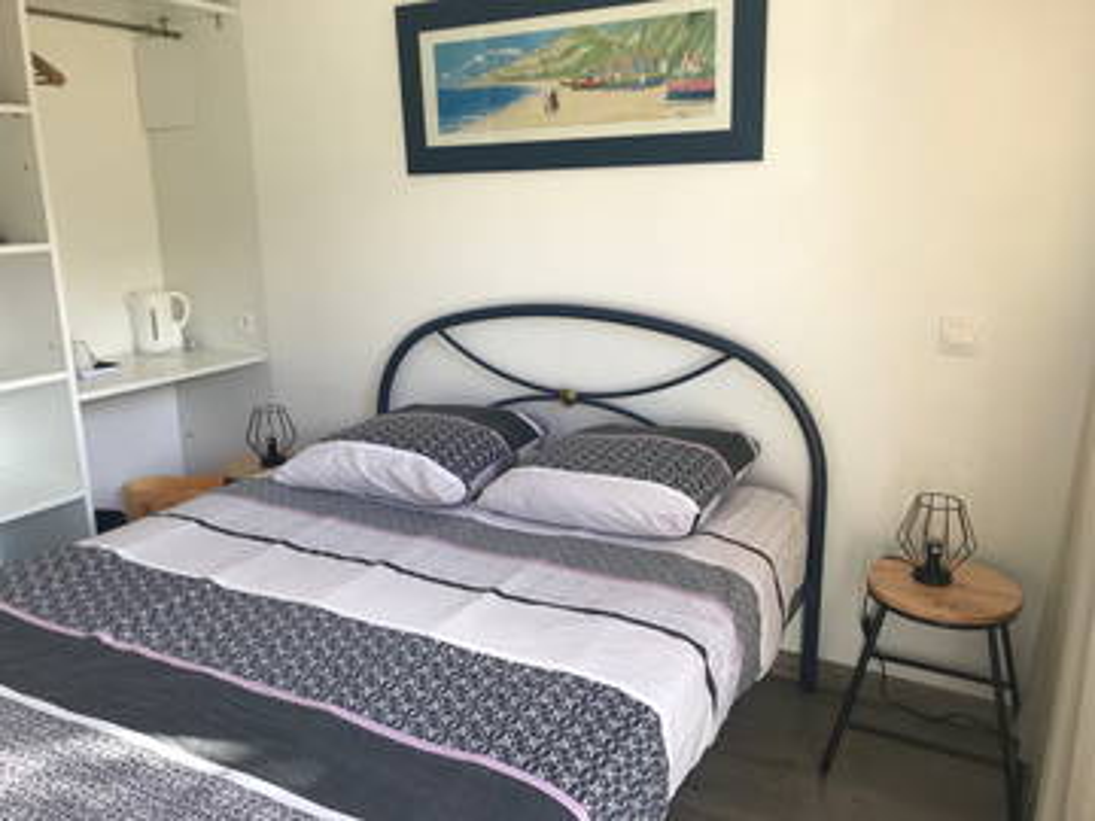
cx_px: 548
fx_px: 886
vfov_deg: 49.7
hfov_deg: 63.4
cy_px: 410
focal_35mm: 28
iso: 25
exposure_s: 1/90
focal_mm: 3.99
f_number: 1.8
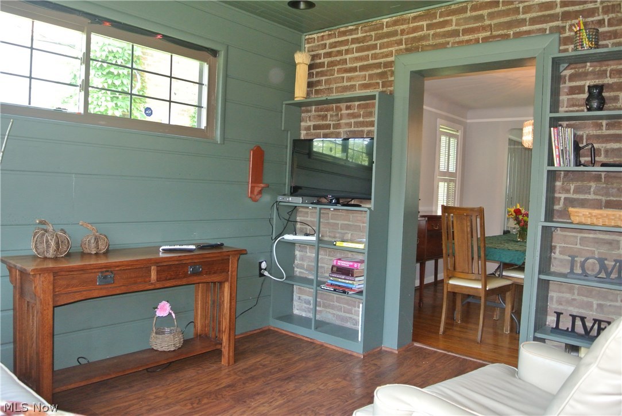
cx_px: 311
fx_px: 484
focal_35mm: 28
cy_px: 208
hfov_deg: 65.4
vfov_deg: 46.5
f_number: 3.5
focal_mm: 10.7
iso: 720
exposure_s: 1/60
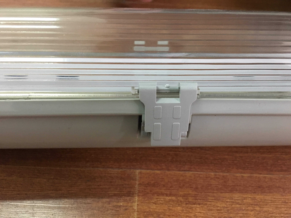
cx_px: 146
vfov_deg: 48.2
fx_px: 244
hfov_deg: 61.7
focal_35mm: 29
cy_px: 109
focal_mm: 4.15
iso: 250
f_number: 2.2
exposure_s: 1/17
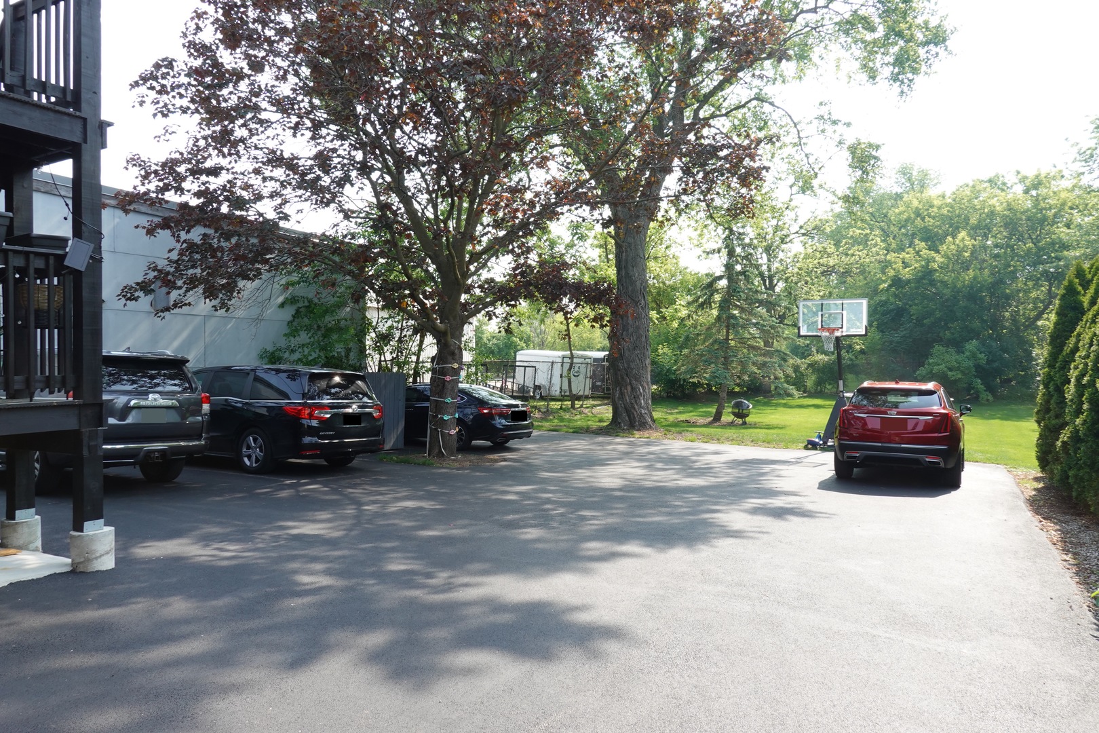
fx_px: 733
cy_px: 366
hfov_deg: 73.7
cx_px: 550
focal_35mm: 24
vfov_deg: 53.1
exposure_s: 1/50
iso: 100
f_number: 8
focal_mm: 9
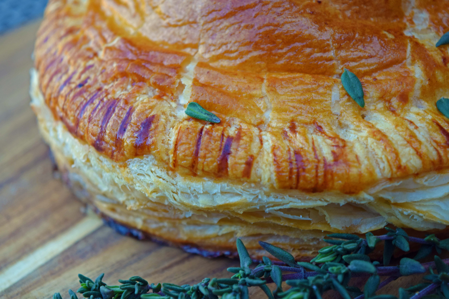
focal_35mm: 82
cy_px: 150
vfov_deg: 16.6
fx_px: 1029
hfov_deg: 24.6
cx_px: 224
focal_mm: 55
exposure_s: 1/125
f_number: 5.6
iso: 400
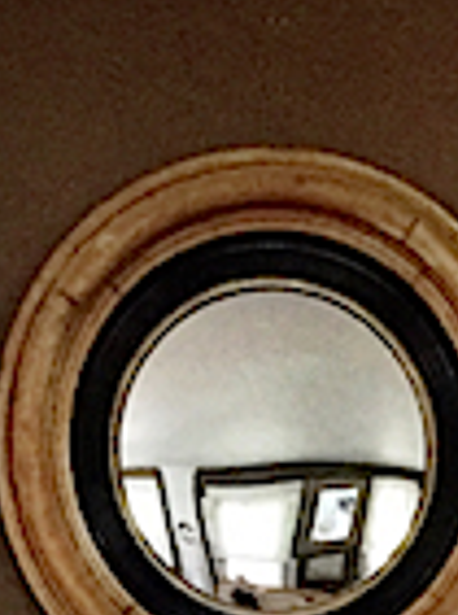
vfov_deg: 10.4
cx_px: 310
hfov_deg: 8.9
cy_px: 1466
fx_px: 2924
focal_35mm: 165
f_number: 2.2
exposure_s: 1/30
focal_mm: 4.15
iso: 160
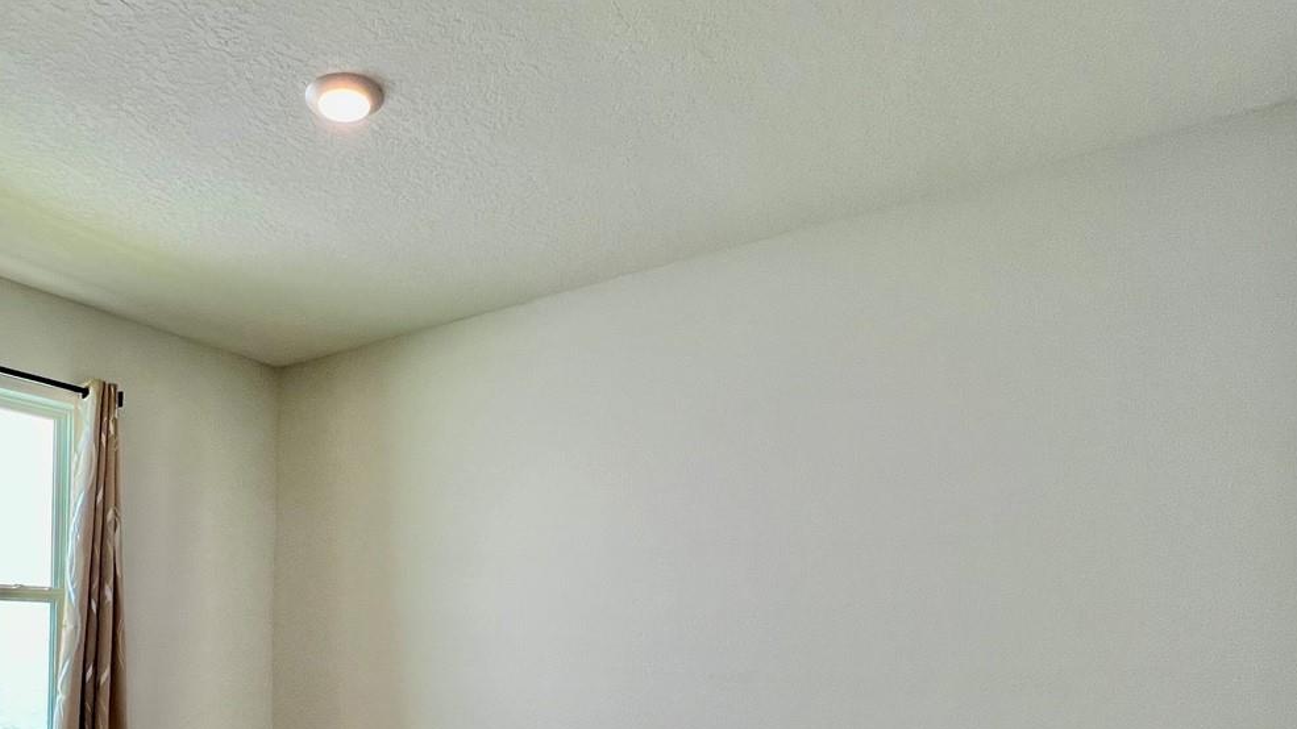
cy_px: 620
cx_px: 390
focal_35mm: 23
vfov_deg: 46.0
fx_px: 791
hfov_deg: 75.1
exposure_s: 1/120
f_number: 1.8
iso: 50
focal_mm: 1.57
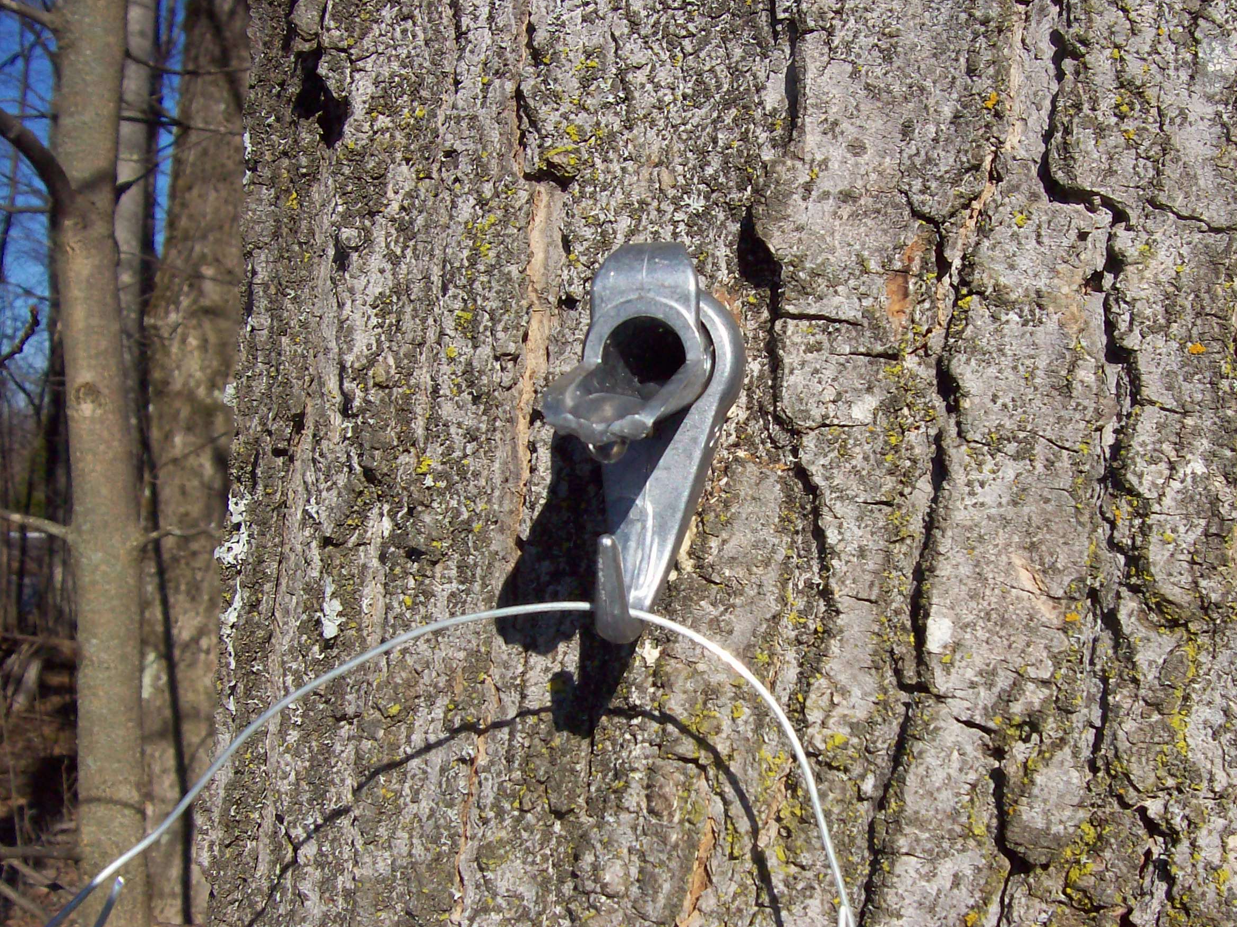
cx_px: 721
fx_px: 1572
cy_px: 529
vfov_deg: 32.8
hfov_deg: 42.8
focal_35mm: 44
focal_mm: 6
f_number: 4.8
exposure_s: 1/850
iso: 80
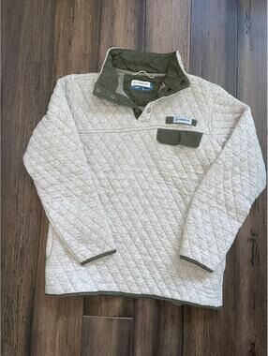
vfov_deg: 67.2
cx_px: 134
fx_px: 268
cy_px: 178
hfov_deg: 53.2
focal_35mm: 26
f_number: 1.6
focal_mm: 4.2
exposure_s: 1/47
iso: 64
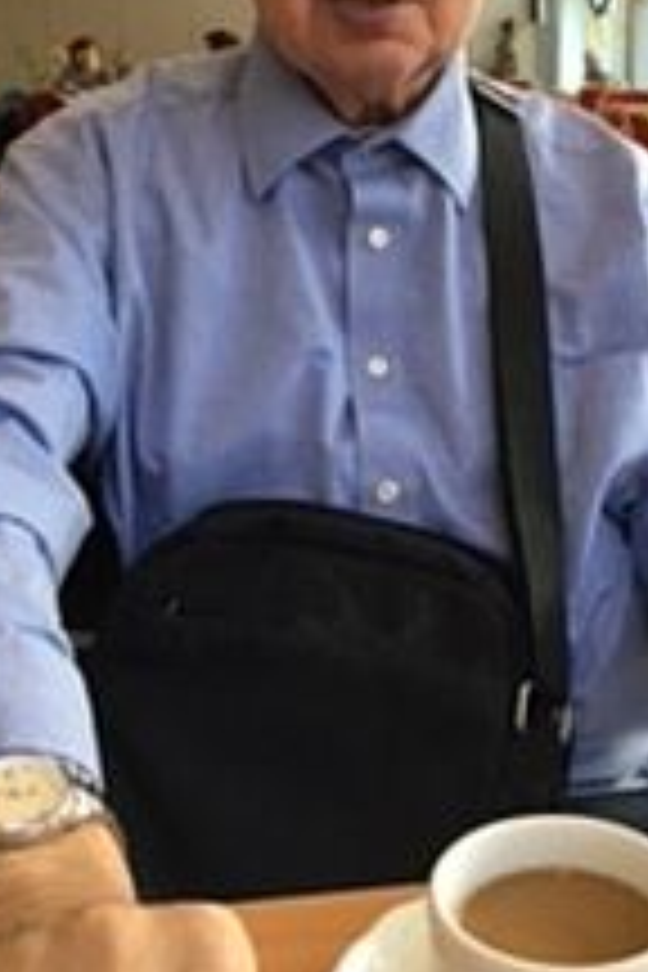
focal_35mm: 49
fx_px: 1323
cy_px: 292
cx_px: 457
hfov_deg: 27.3
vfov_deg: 39.7
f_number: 2.2
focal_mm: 4.15
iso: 50
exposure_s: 1/33
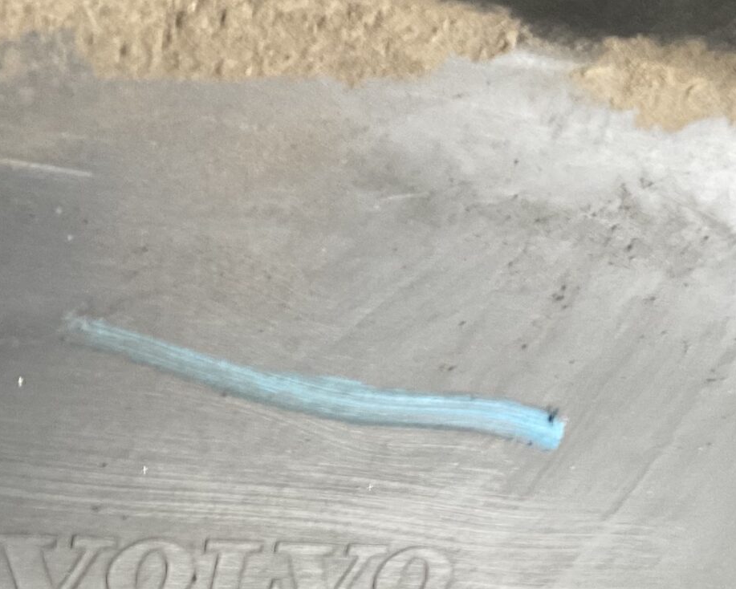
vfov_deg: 18.2
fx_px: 1721
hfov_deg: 23.1
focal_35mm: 79
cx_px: -6
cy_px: 757
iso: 200
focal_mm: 3
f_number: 1.8
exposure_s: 1/33
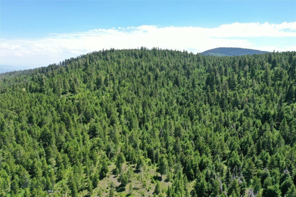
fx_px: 230
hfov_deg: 65.5
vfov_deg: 46.4
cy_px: 98
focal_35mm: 28
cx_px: 148
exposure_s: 1/320
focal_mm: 10.26
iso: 100
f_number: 5
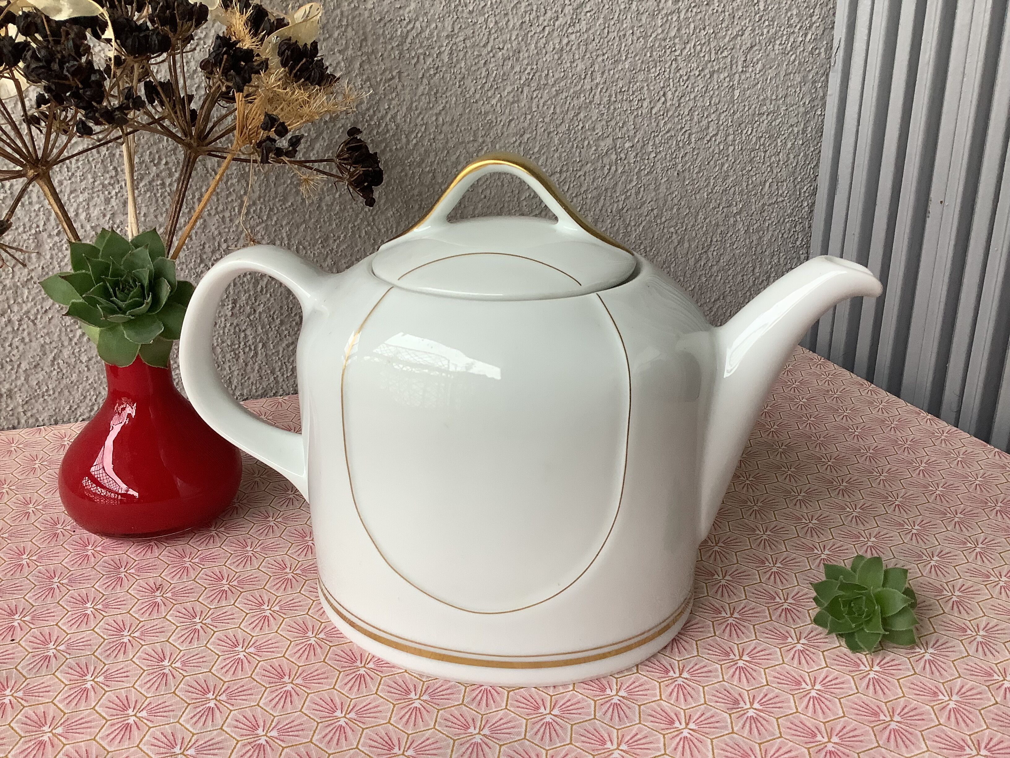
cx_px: 505
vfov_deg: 45.4
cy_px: 379
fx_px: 904
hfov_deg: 58.4
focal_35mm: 31
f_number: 2.4
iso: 100
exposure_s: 1/120
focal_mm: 3.3
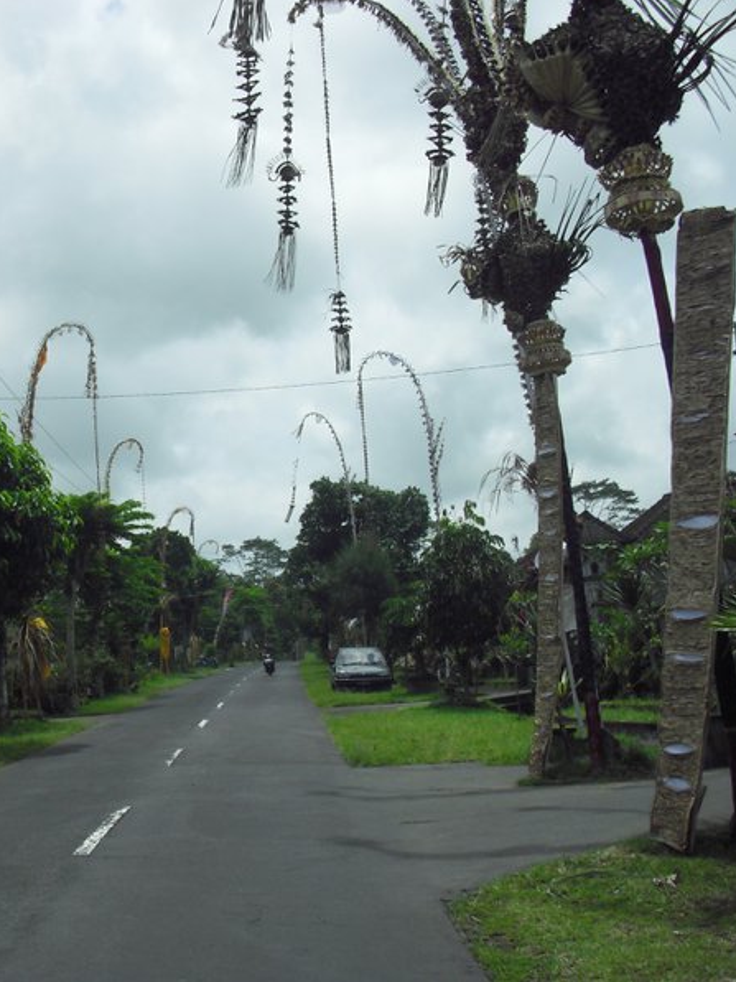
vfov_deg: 37.5
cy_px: 489
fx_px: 1446
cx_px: 123
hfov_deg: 27.8
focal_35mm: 51
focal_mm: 6.2
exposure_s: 1/400
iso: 100
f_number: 8
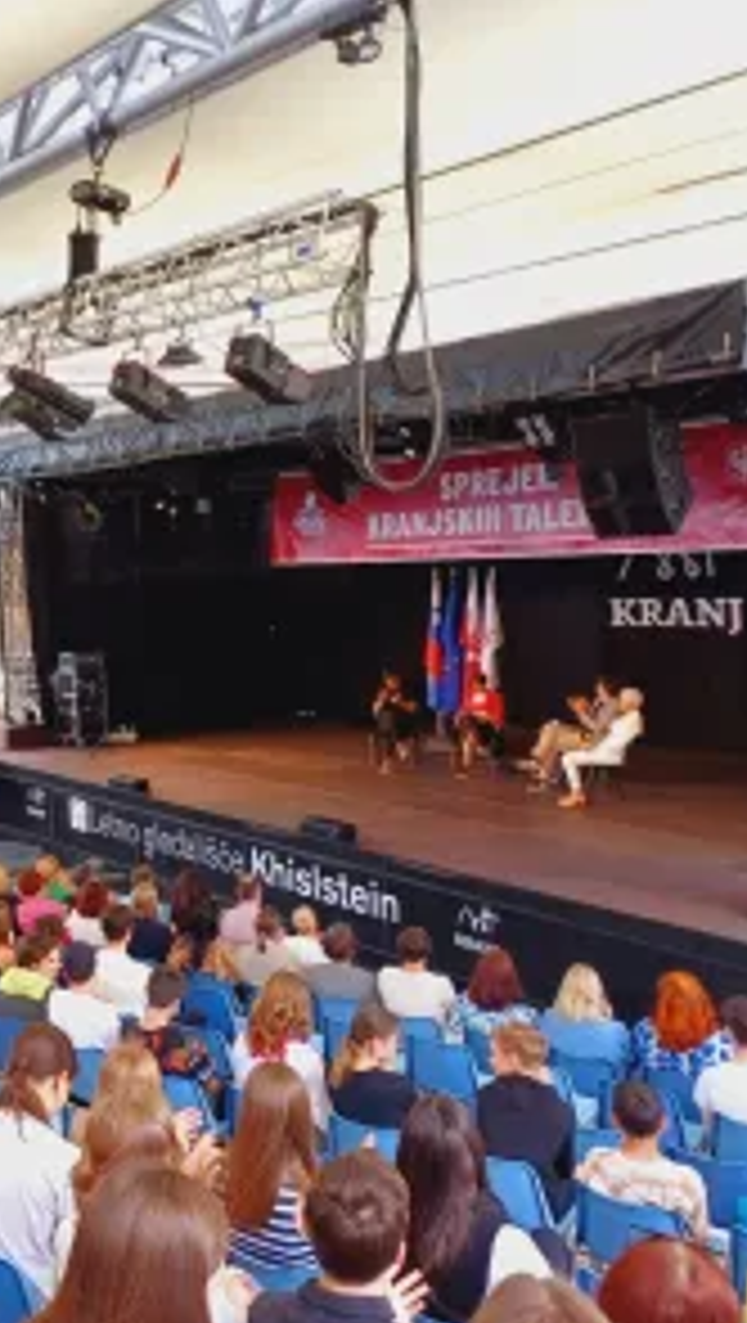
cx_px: -36
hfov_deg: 29.5
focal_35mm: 37
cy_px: 666
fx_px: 1299
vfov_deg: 54.0
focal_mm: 4.65
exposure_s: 1/131
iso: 50
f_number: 1.8
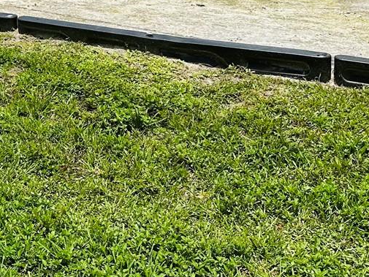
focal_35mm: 76
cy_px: -121
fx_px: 810
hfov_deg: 23.8
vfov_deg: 17.7
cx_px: -47
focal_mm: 6.86
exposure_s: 1/8197
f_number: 1.78
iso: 80
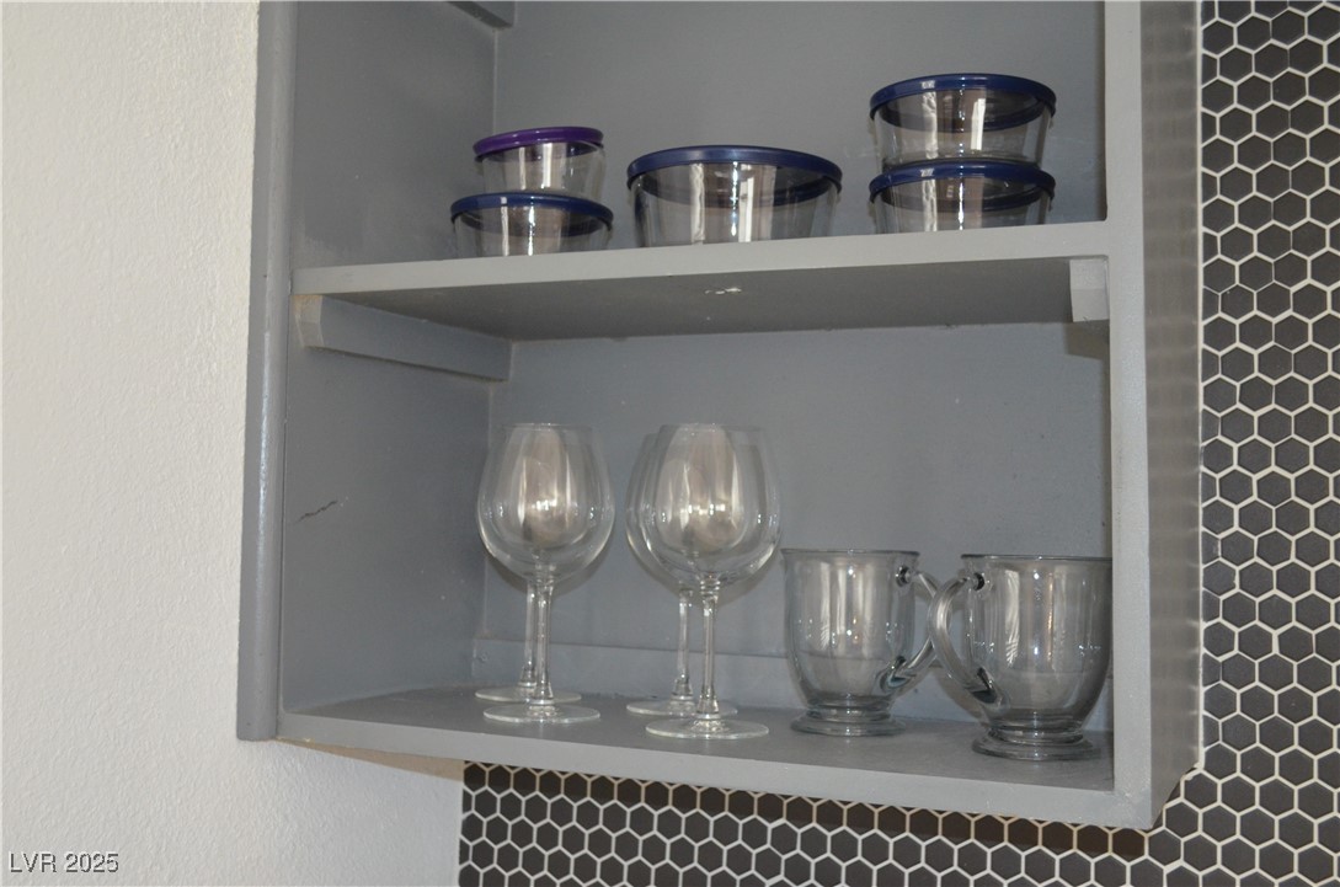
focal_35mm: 39
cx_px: 670
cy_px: 444
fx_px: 1448
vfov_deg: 34.1
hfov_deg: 49.6
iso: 1600
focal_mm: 26
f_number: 4.2
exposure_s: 1/60
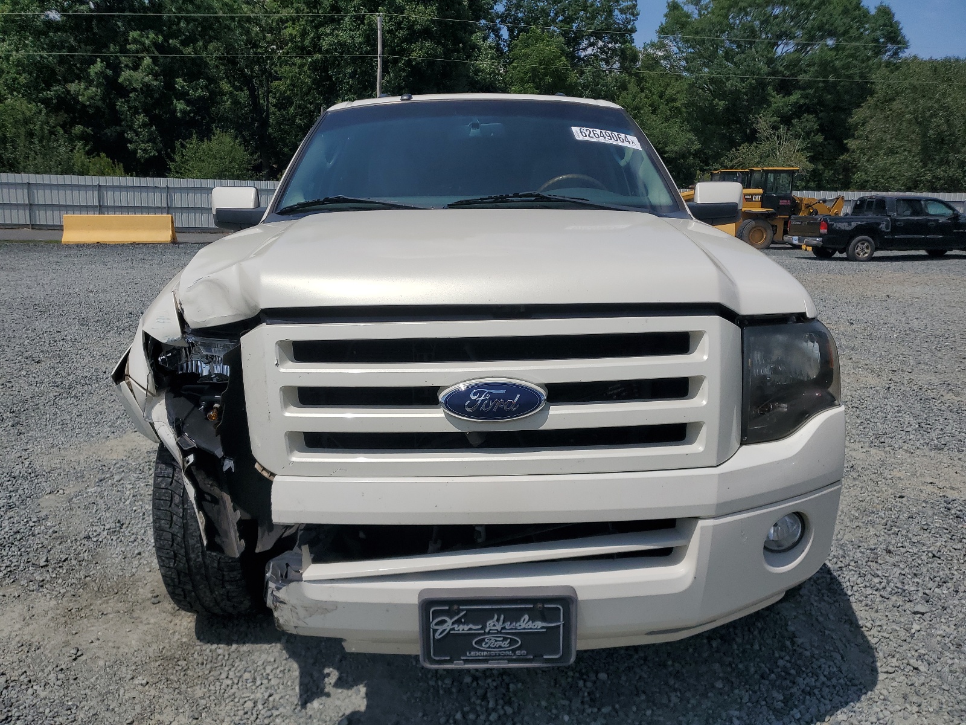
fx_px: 726
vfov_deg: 53.1
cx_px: 483
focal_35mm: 26
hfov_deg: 67.3
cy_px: 362
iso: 52
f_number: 1.5
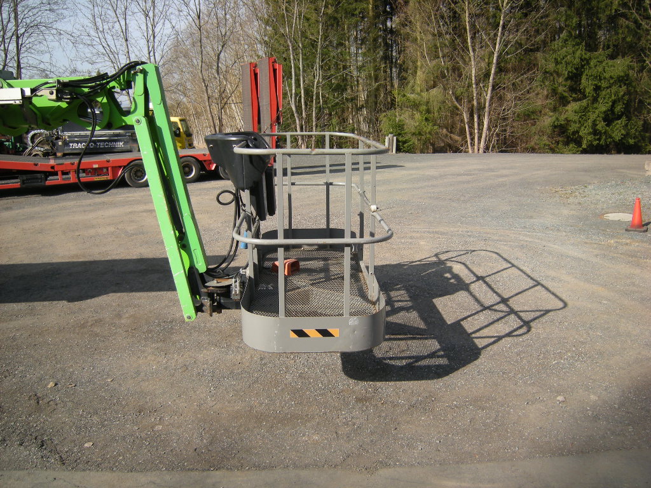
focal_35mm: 28
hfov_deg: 63.4
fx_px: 527
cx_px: 326
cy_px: 244
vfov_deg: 49.7
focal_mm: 4.7
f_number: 5.6
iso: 64
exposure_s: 1/170
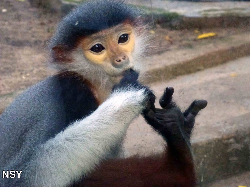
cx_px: 125
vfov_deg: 6.4
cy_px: 94
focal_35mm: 232
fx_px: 1676
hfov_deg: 8.5
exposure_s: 1/40
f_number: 5.6
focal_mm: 41.5
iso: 800
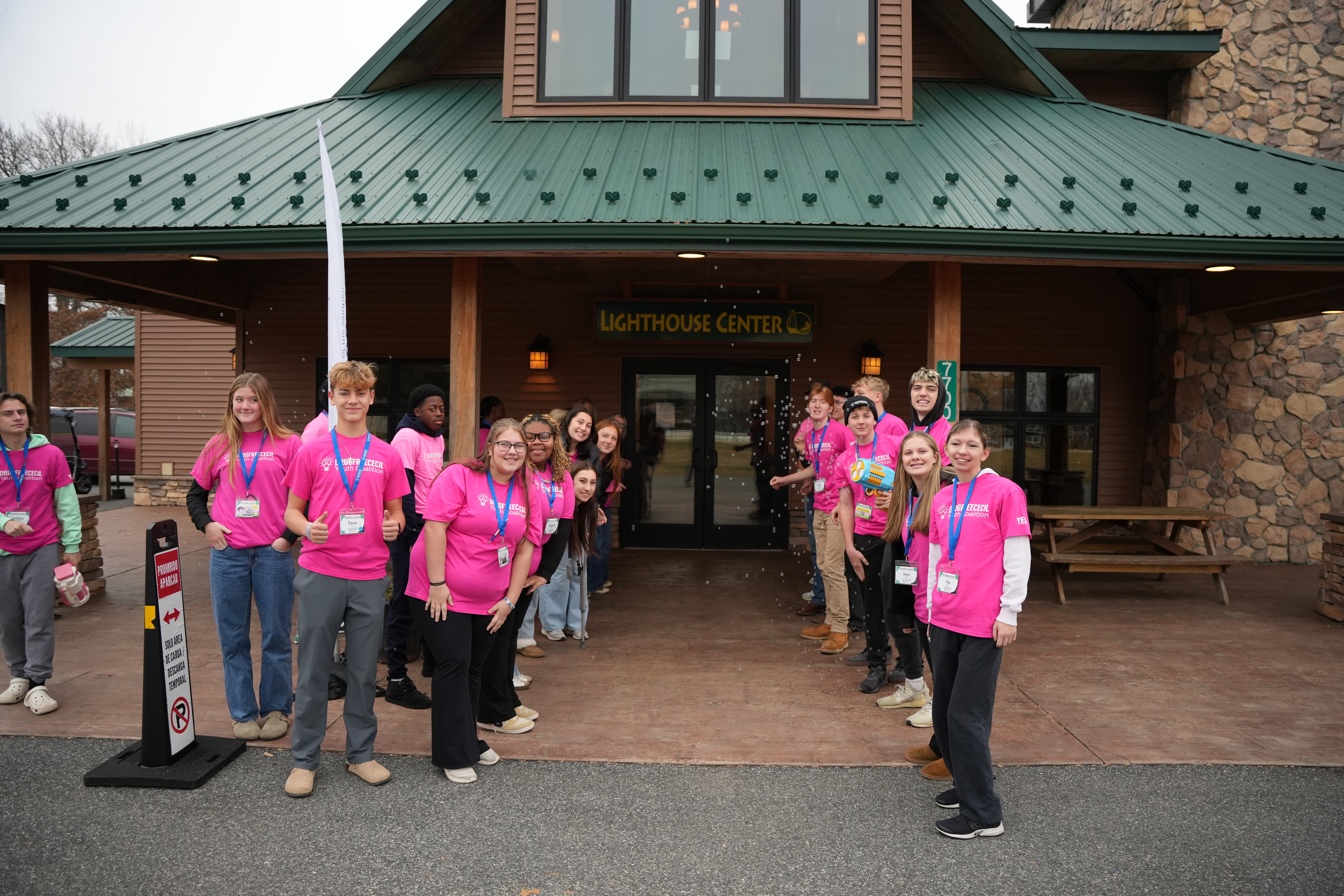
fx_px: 896
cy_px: 448
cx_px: 672
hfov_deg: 73.7
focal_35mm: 24
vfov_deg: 53.1
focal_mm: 24
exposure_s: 1/4000
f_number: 2.8
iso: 1600
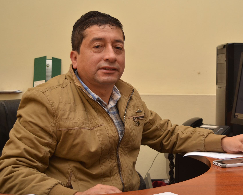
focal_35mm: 64
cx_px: 172
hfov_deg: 29.4
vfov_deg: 24.0
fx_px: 458
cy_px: 99
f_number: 4.2
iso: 400
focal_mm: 31
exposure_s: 1/250
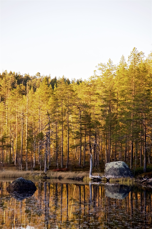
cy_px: 114
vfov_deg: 15.2
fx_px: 857
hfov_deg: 10.1
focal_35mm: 135
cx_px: 76
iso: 400
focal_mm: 90
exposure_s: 1/160
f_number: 5.6
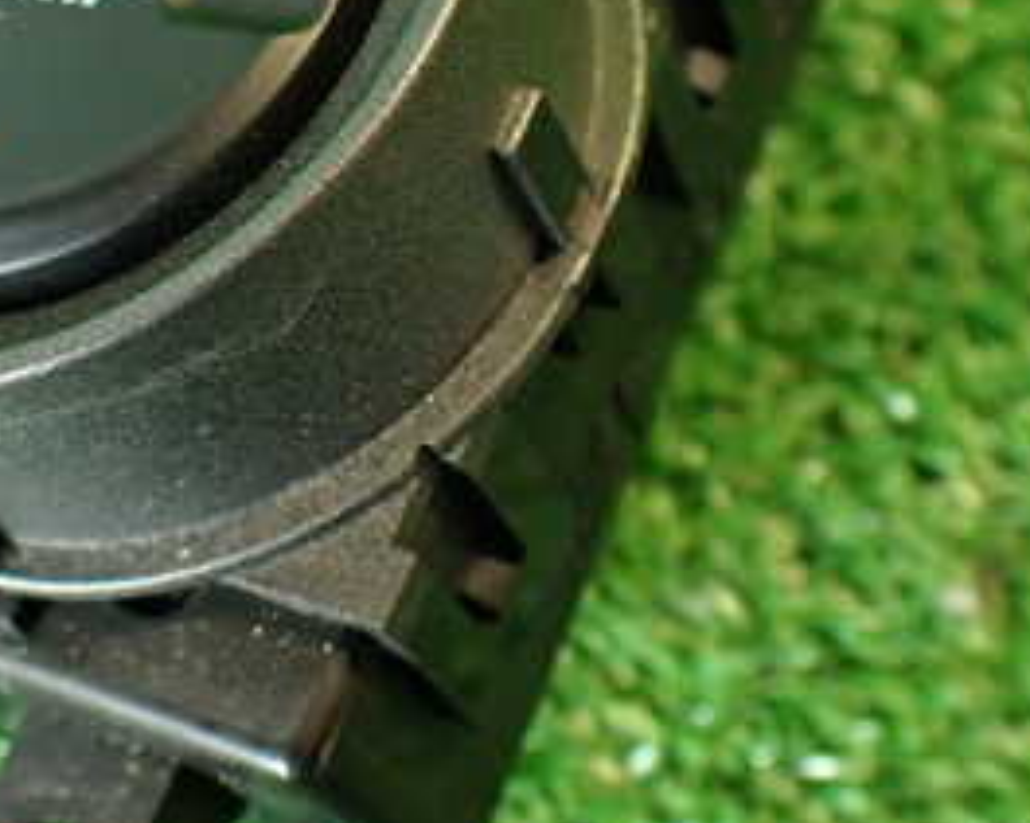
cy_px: 261
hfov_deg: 26.3
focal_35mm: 71
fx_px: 2164
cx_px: 199
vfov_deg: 21.4
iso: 400
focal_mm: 5.79
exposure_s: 1/30
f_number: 2.4
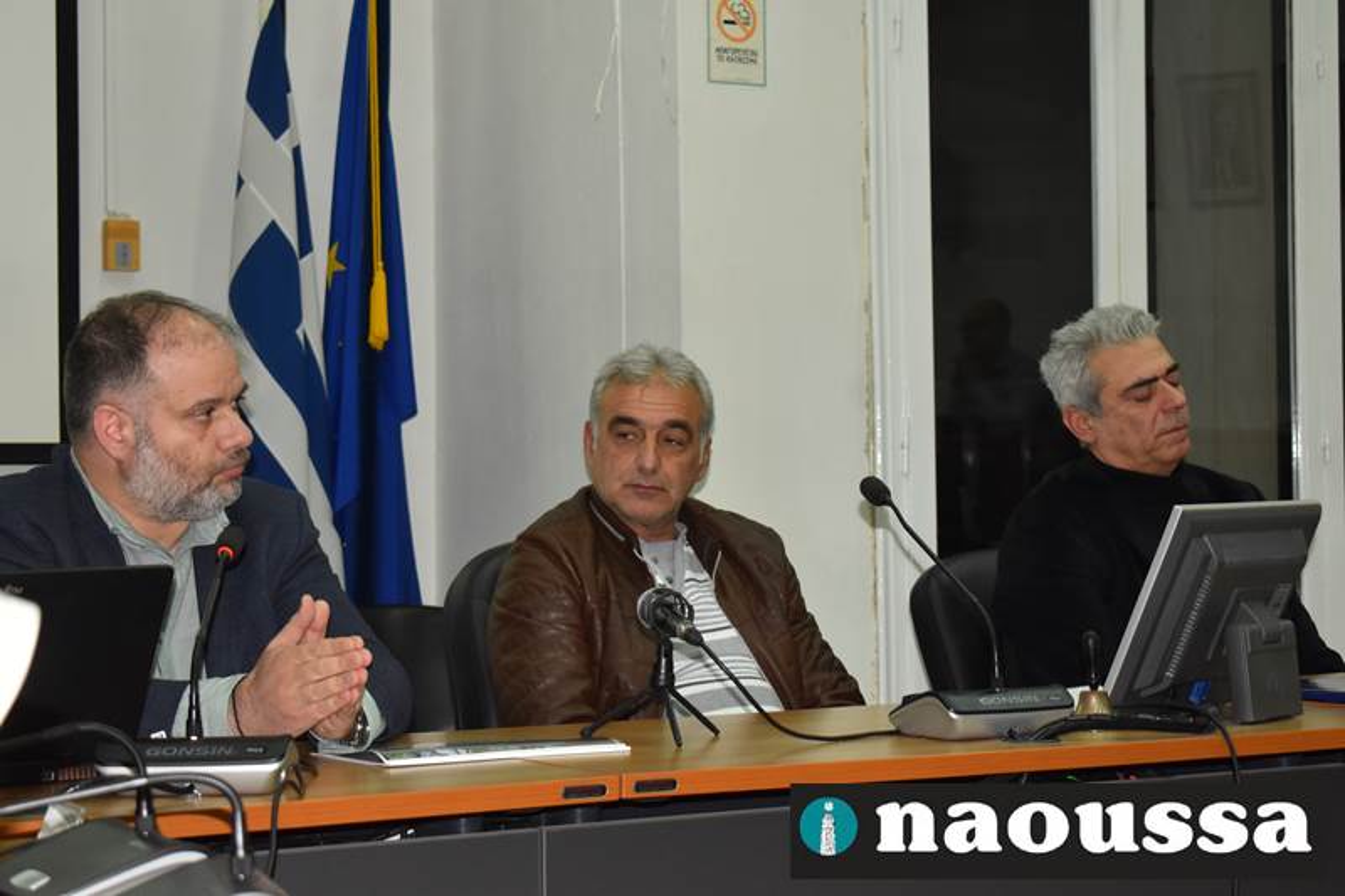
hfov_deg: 28.1
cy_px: 448
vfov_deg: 18.9
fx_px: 2689
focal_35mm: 72
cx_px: 672
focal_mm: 48
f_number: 5.3
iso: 1100
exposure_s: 1/125
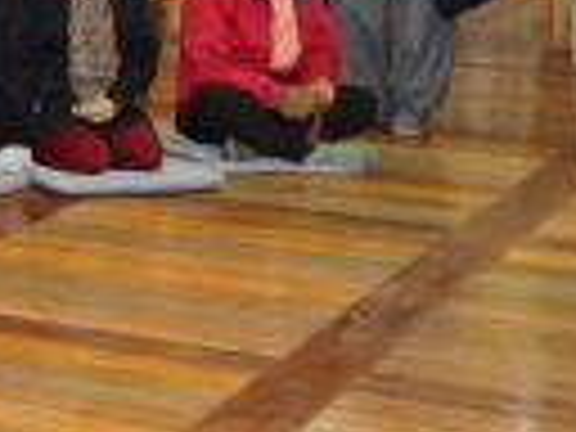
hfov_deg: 11.8
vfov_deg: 10.2
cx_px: -706
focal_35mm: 142
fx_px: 2363
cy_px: -137
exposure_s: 1/60
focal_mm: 18
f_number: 4
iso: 800
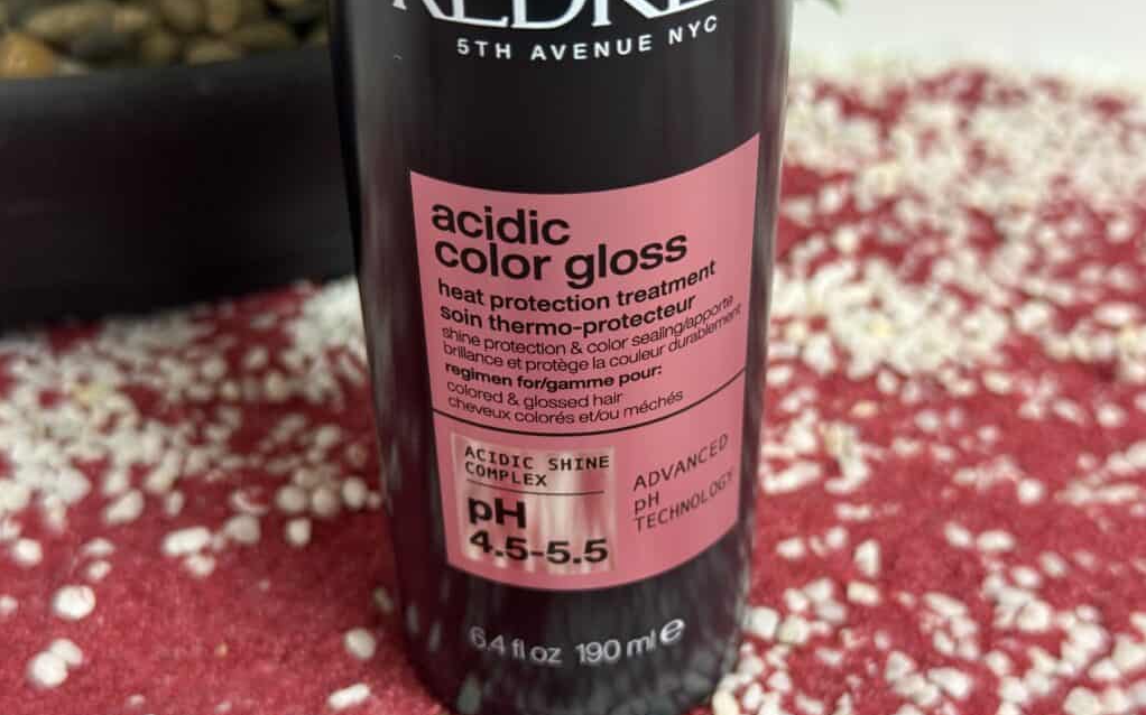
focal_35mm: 51
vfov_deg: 25.3
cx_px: 573
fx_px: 1592
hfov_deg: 39.6
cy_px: 391
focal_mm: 6.76
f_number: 1.78
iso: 160
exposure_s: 1/50
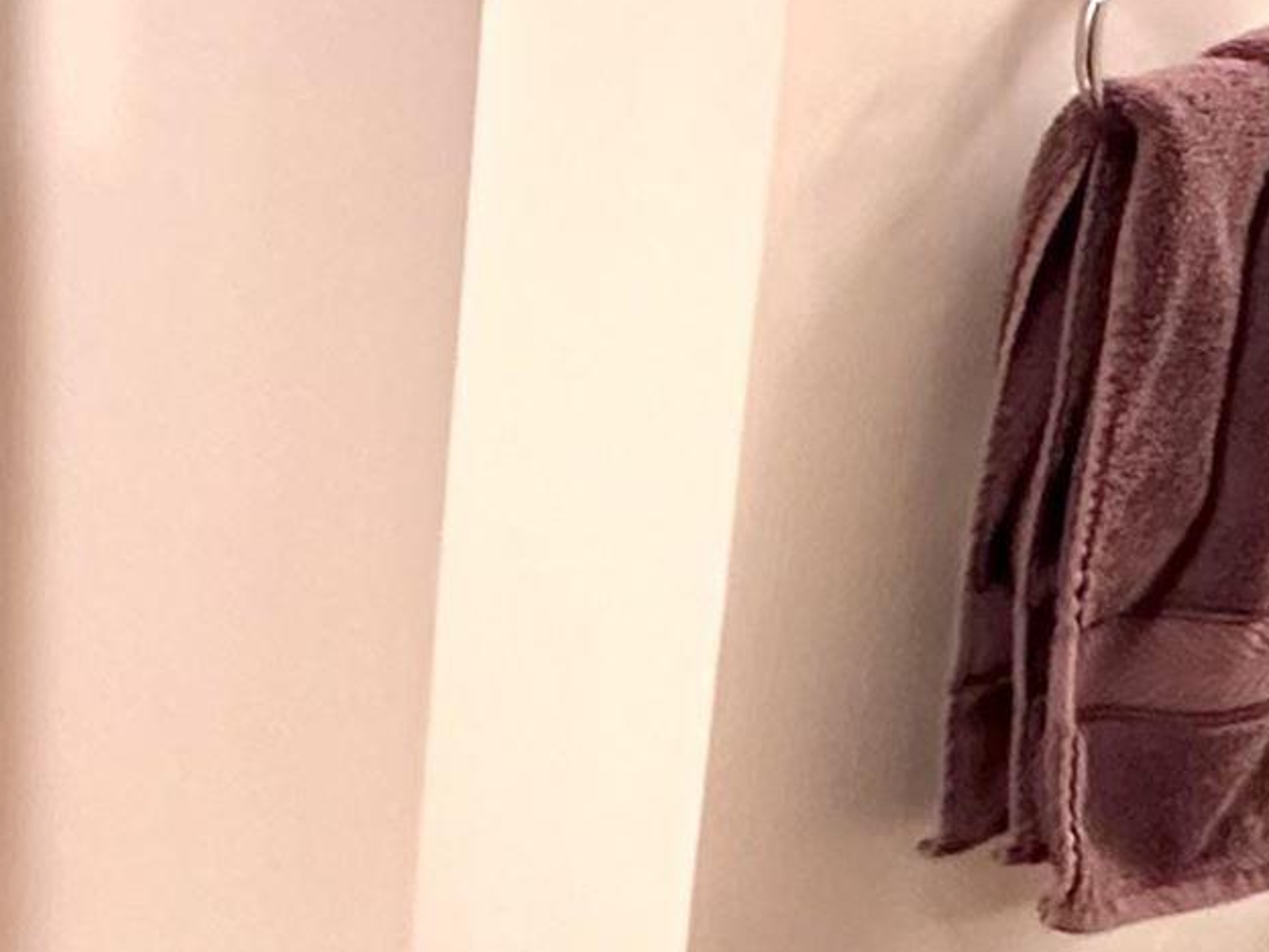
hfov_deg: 24.2
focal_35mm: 69
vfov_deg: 21.0
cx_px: -444
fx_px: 2529
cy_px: 183
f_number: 2.2
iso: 400
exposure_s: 1/60
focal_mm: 2.22
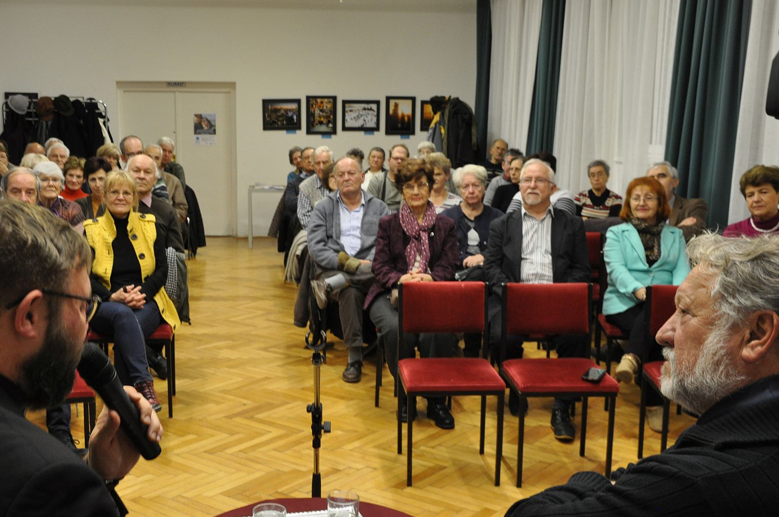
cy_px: 303
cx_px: 344
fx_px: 929
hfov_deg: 45.4
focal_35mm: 43
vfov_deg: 31.1
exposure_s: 1/8
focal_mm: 24
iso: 800
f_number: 6.3
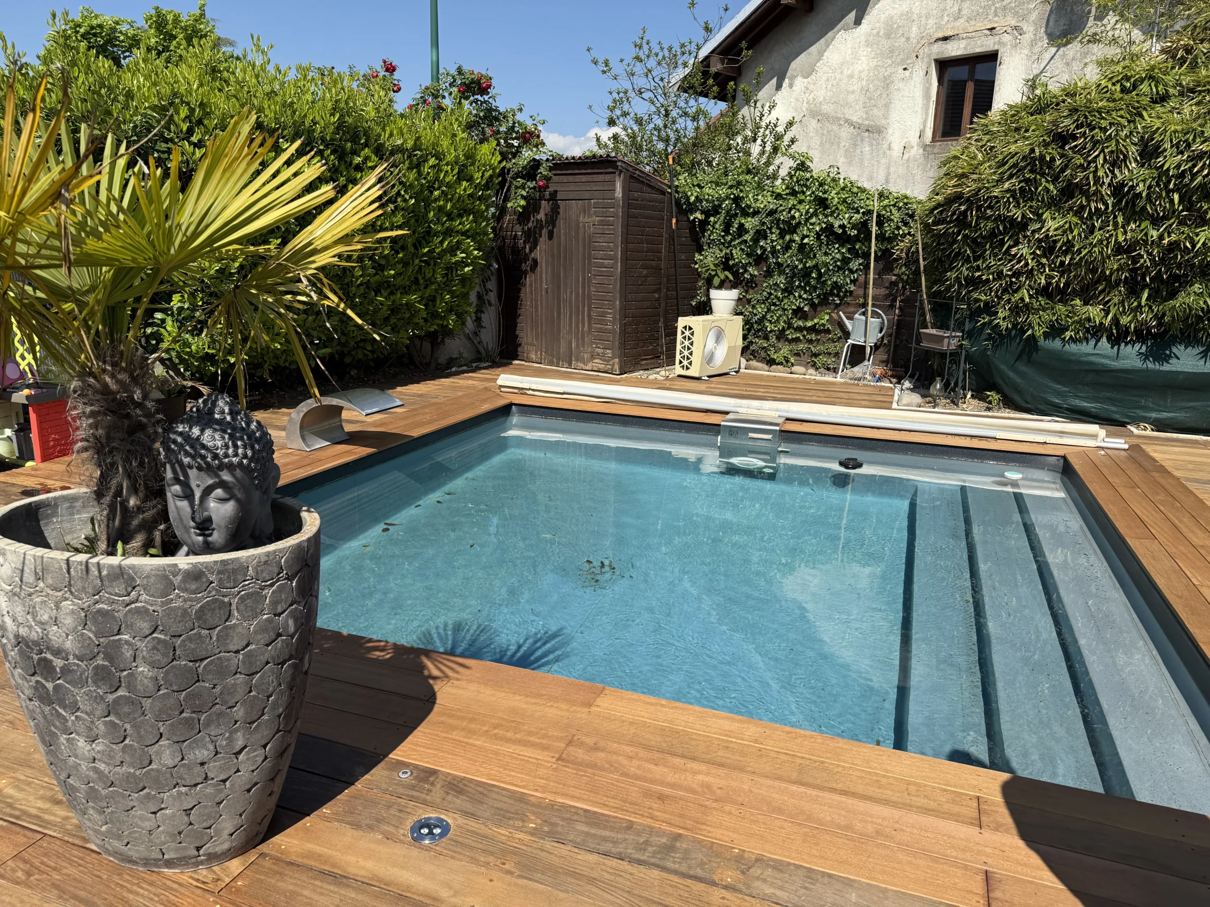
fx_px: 839
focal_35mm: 24
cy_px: 454
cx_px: 605
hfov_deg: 71.6
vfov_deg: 56.8
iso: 80
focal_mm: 6.76
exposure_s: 1/4167
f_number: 1.78
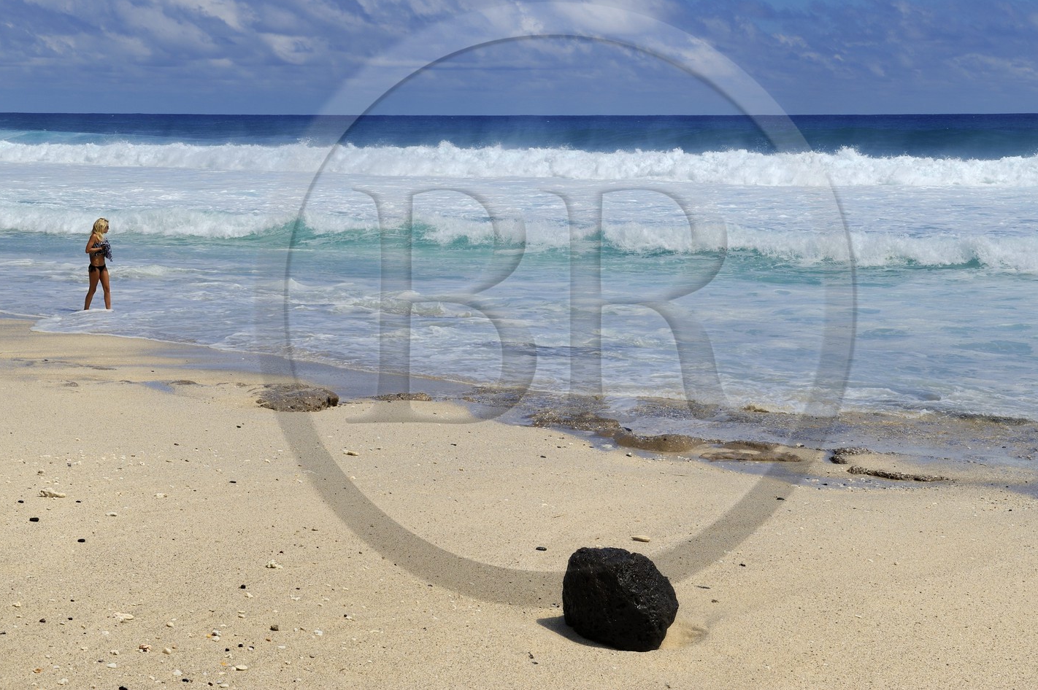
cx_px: 552
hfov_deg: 36.9
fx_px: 1556
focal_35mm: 54
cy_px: 304
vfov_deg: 25.0
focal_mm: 48
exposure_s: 1/320
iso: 200
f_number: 14
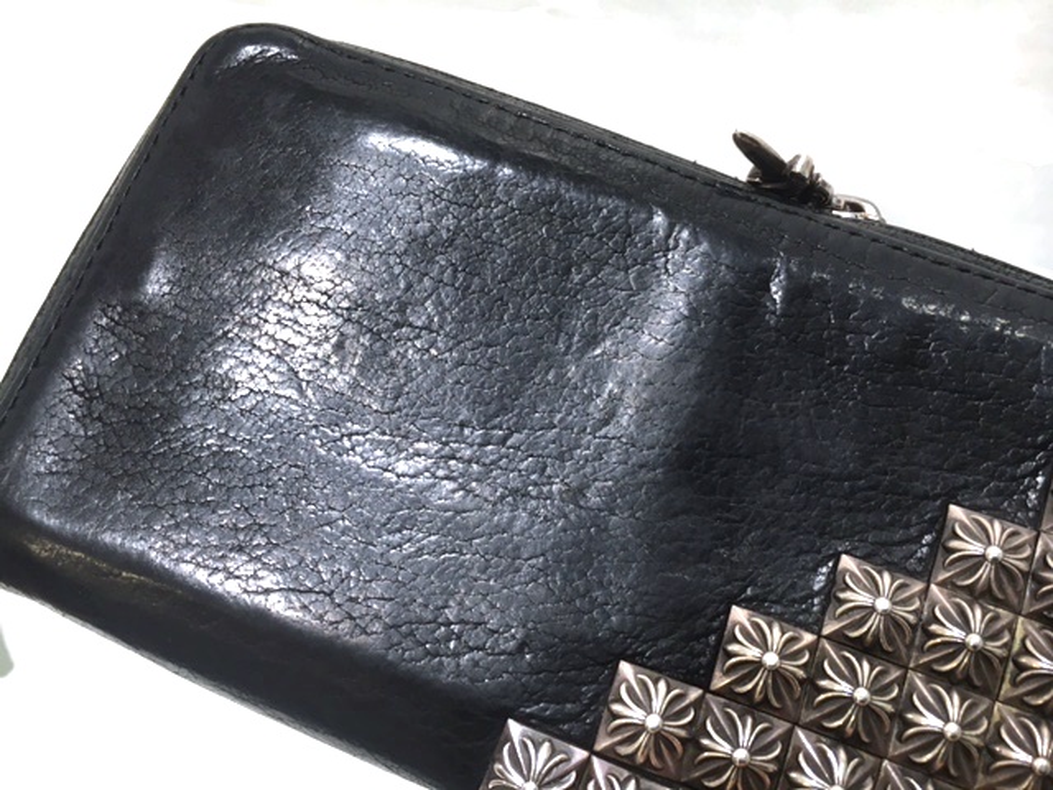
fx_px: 882
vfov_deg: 48.2
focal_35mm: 29
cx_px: 526
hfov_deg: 61.7
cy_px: 395
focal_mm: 4.15
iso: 25
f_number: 2.2
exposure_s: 1/30
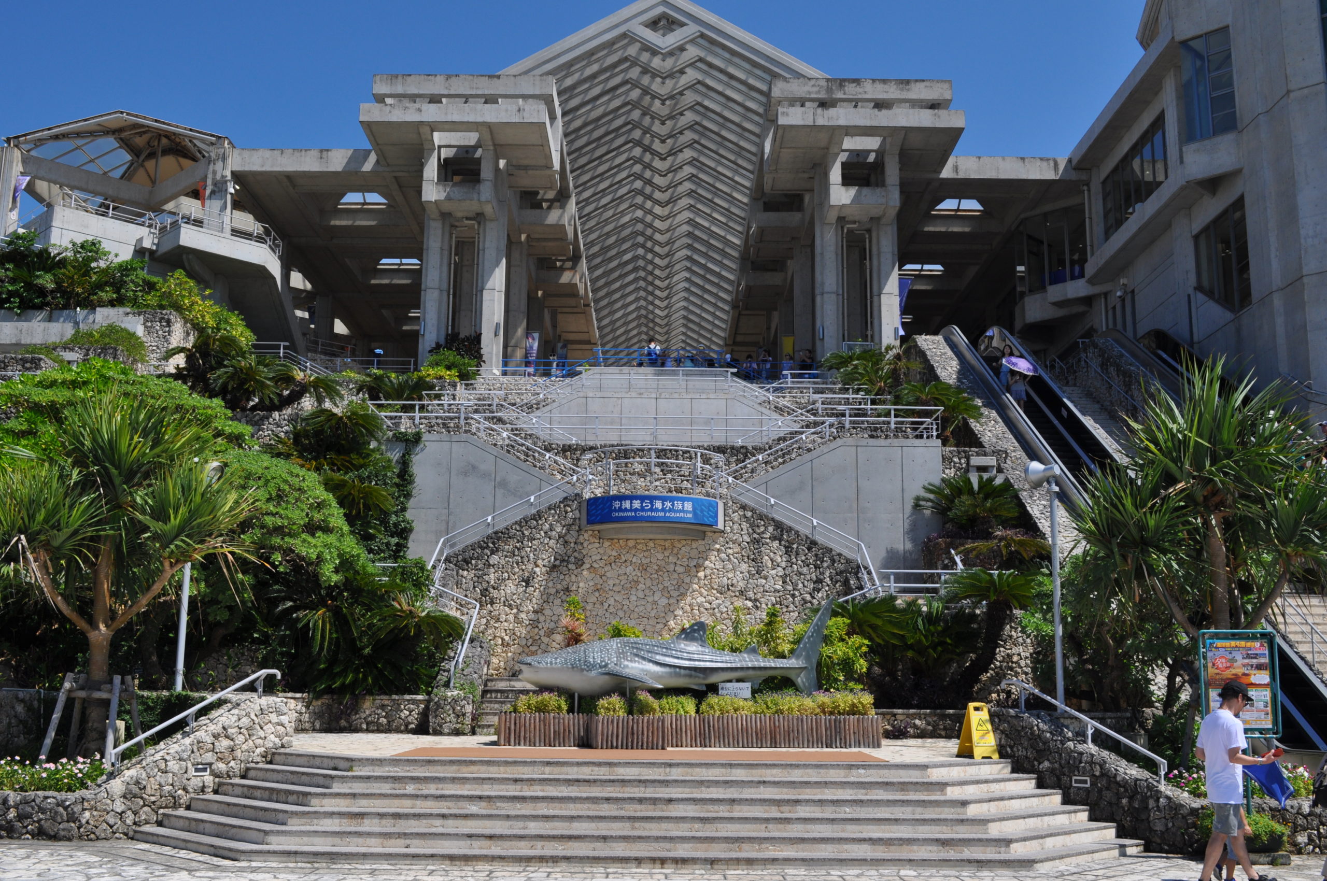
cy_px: 440
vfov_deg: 36.8
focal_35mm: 36
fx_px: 1325
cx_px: 664
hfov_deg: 53.2
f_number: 10
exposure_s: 1/400
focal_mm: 24
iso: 200
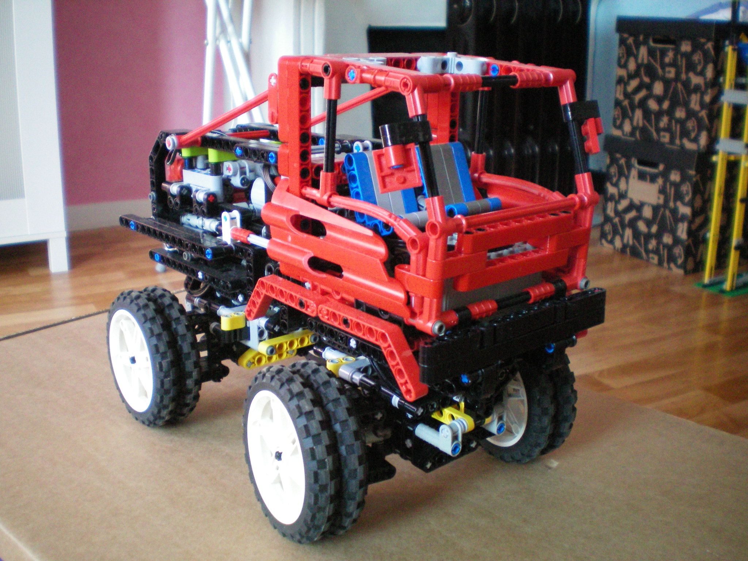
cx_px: 374
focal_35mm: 38
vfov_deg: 37.7
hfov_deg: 49.0
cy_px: 280
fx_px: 821
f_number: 3.1
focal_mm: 6.3
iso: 320
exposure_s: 1/60
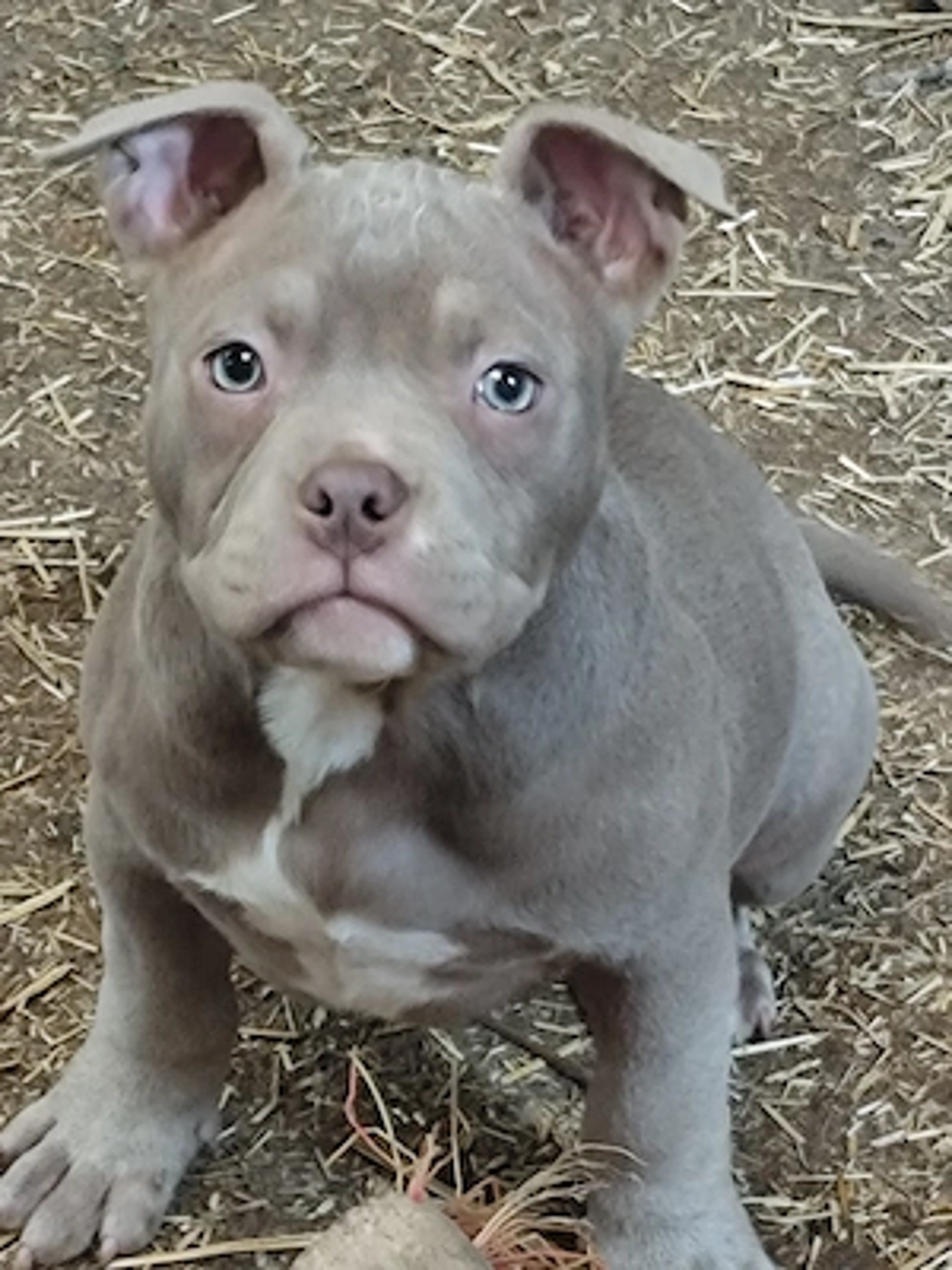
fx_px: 7407
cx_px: 476
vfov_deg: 9.8
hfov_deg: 7.4
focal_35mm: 202
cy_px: 635
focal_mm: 6.14
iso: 500
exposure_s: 1/25
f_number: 1.65
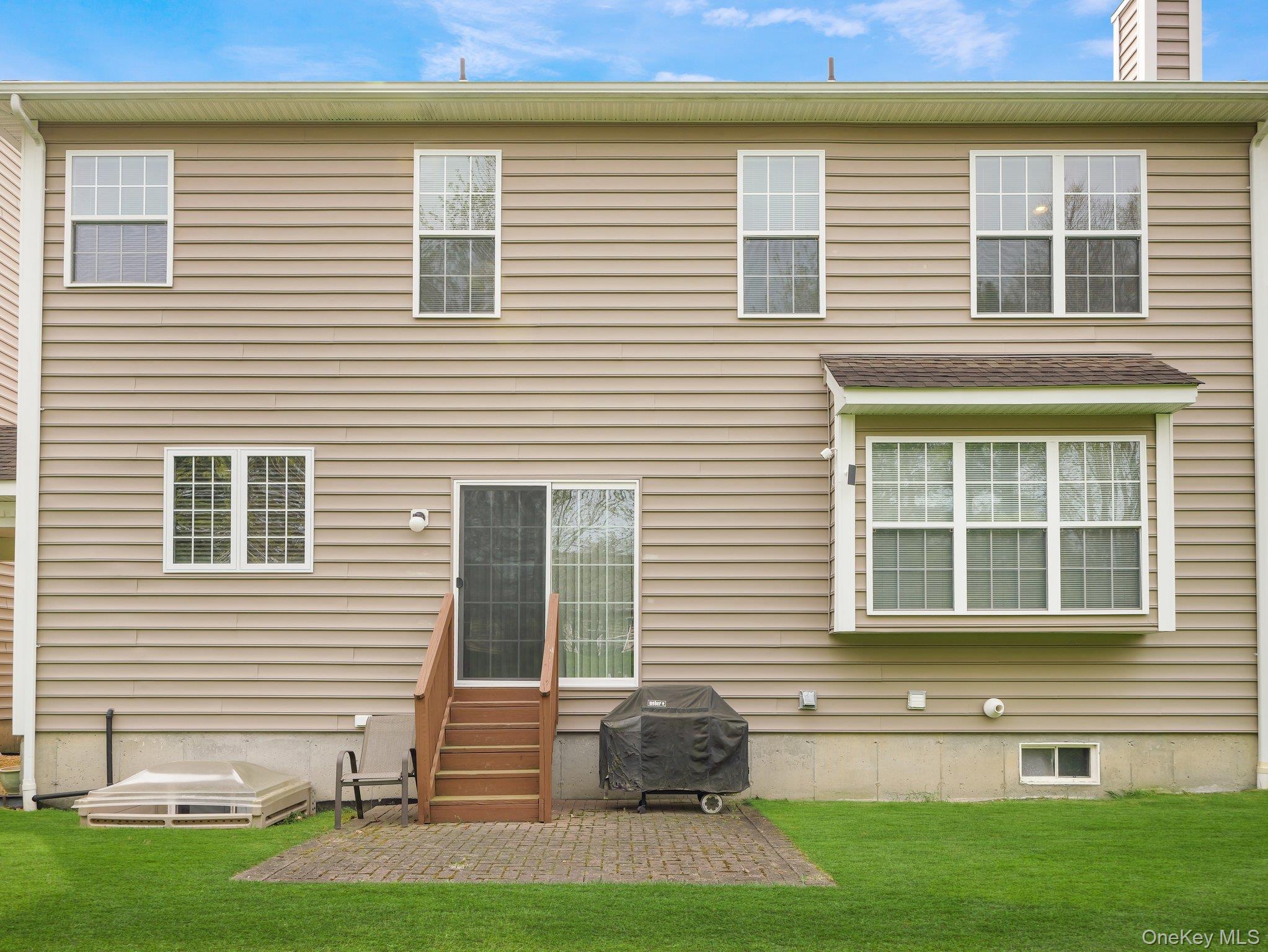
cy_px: 476
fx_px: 806
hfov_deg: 76.4
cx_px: 634
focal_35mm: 22
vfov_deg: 61.1
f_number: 3.2
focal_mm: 11
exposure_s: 1/320
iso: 200
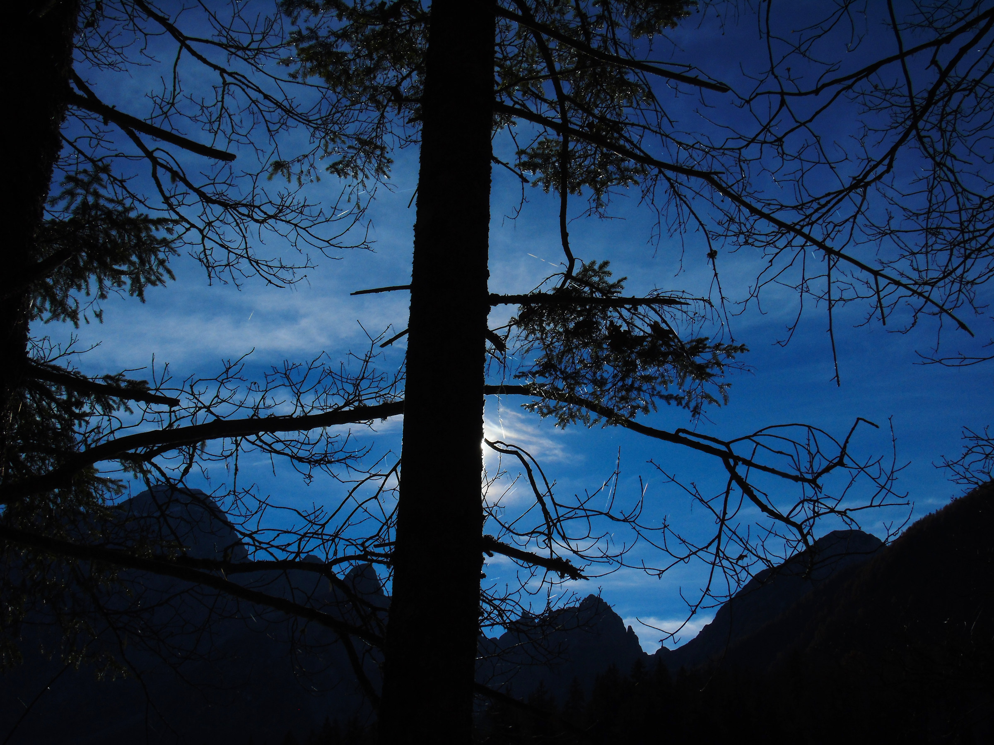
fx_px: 1149
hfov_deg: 46.8
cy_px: 372
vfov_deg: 36.0
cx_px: 497
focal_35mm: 40
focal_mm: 7.1
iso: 80
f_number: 7.3
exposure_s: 1/2000
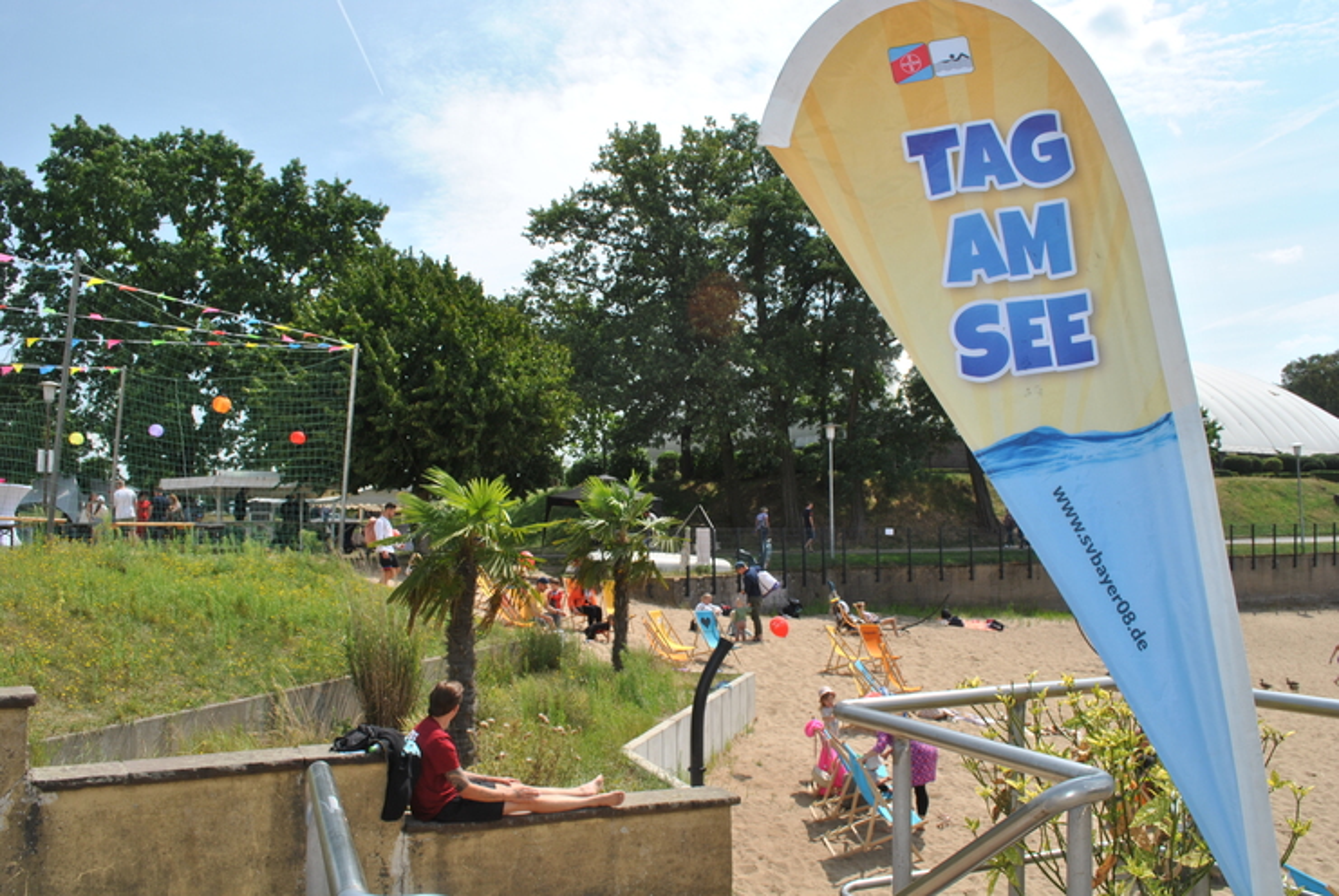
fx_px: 1005
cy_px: 448
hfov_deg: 67.3
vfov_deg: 48.0
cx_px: 670
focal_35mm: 27
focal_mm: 18
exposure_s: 1/200
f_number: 10
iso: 100
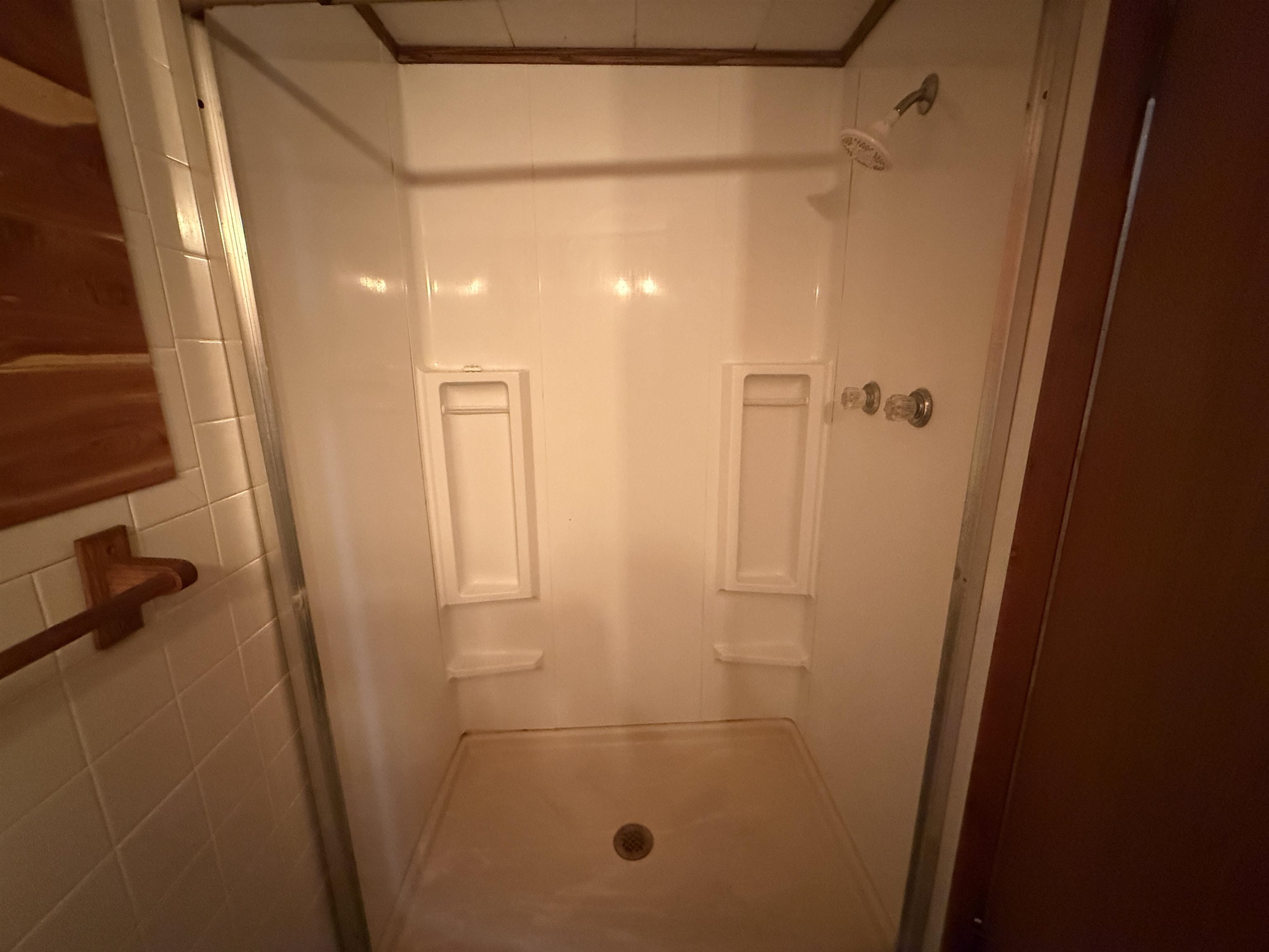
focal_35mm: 14
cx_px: 634
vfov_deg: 85.7
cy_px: 476
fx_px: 513
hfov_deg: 102.1
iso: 1000
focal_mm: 2.22
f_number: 2.2
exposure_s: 1/60
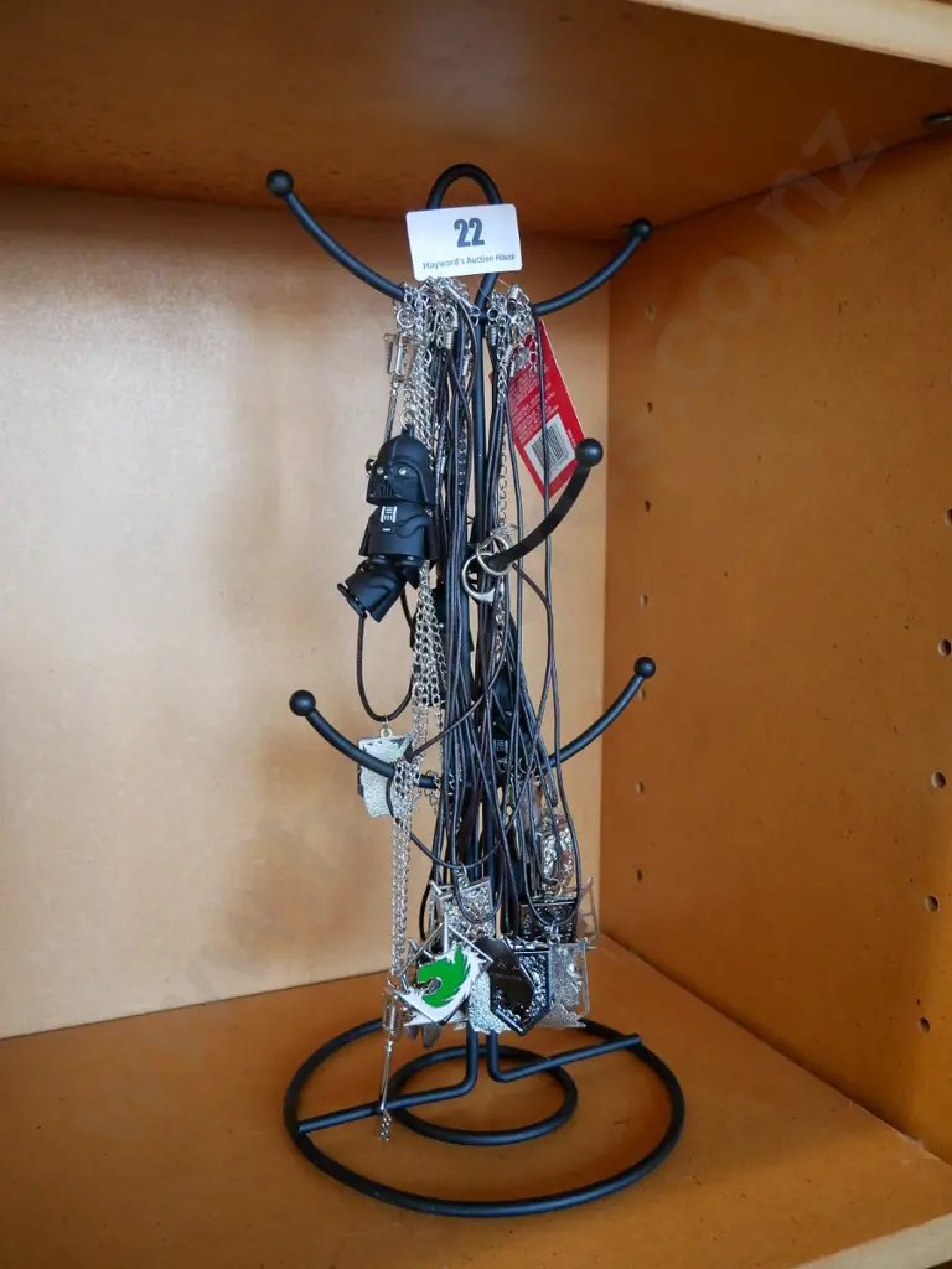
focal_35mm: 34
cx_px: 476
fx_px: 1247
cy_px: 634
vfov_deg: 54.0
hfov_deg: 41.8
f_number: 3.8
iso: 1000
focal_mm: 17
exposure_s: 1/60
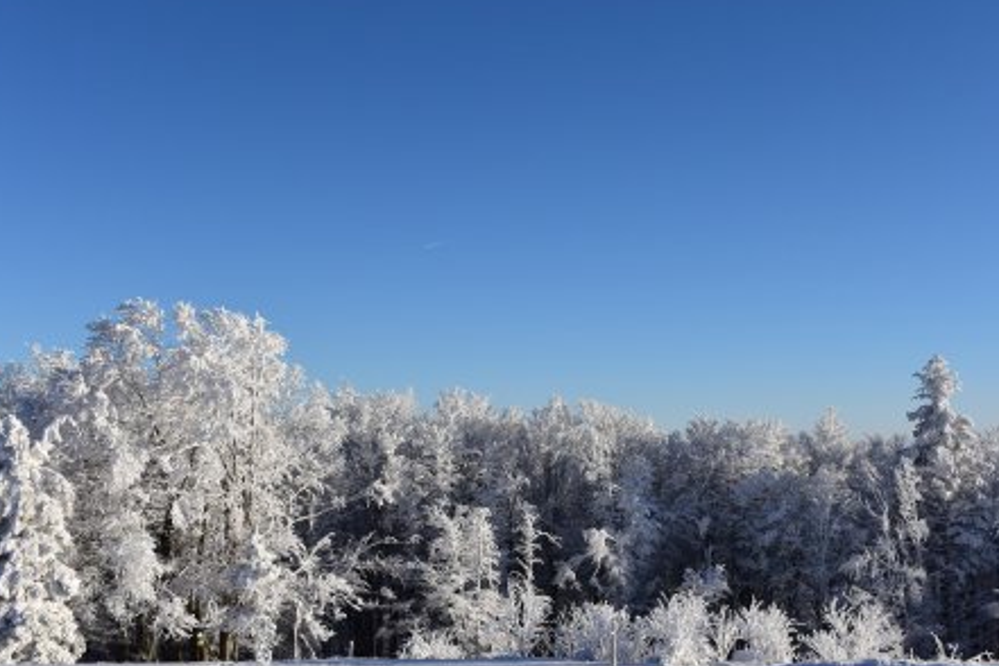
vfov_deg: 31.1
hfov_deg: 45.2
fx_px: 1193
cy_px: 288
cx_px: 587
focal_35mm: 43
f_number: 5
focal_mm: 11.6
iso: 160
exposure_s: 1/1000
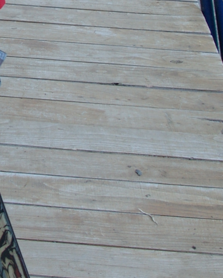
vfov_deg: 13.7
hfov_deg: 11.0
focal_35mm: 135
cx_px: -101
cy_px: -84
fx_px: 1113
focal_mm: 23
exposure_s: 1/100
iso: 400
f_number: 7.1
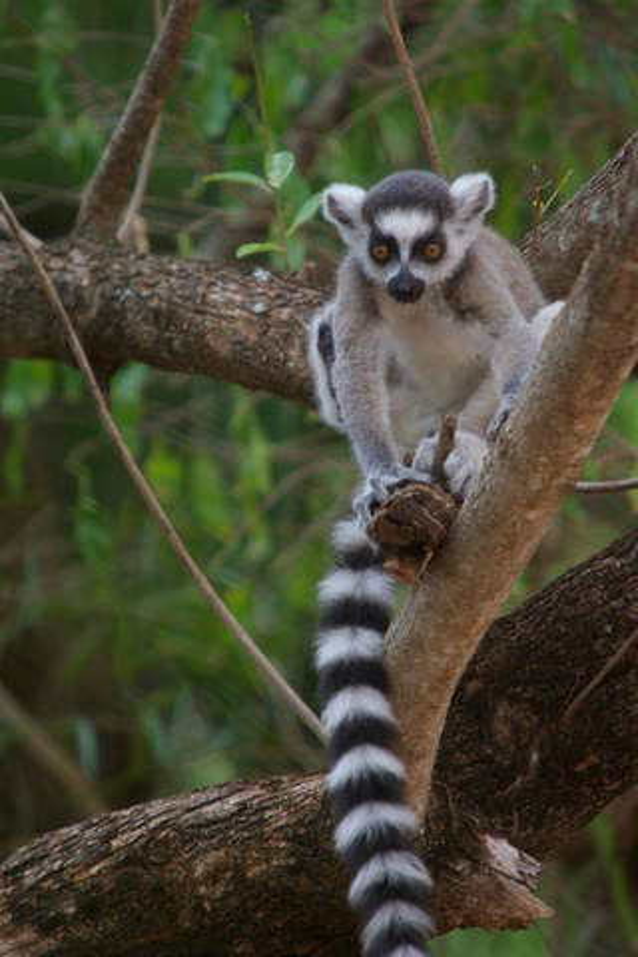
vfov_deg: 2.7
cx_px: 319
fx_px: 19936
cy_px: 478
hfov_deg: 1.8
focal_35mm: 750
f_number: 6.7
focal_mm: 500
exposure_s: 1/180
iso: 400
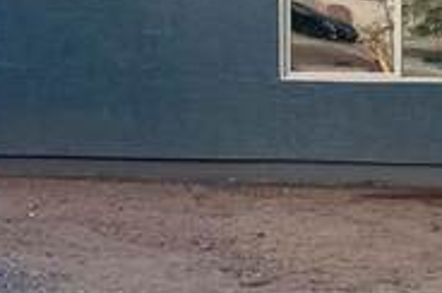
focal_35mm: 174
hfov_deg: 11.4
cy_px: 139
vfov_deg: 7.9
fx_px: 2133
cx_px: 661
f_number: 1.78
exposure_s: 1/5348
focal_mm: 6.76
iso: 80
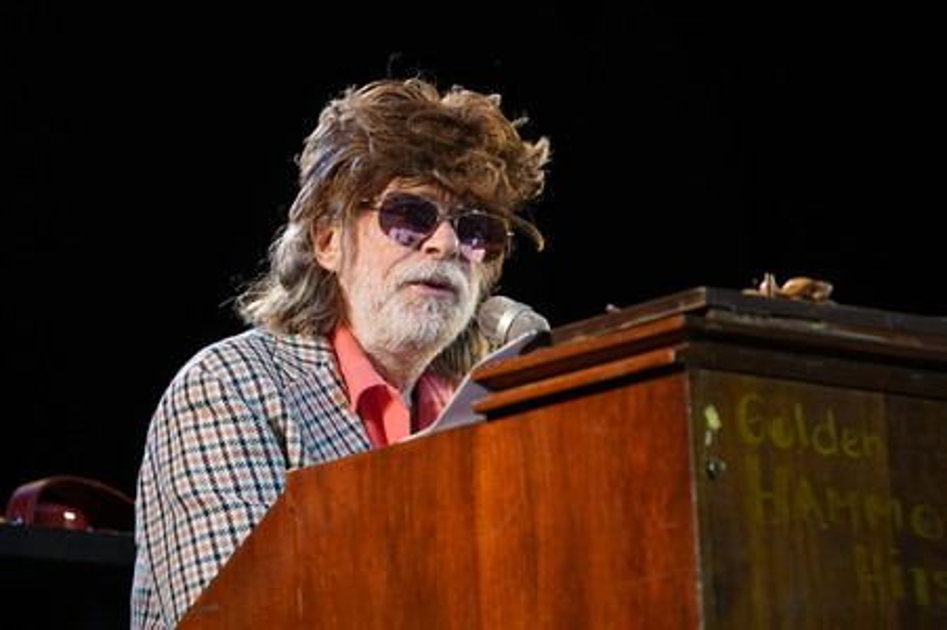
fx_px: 8517
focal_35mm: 324
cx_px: 474
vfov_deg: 4.2
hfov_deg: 6.4
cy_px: 315
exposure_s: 1/200
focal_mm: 324
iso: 2000
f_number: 6.3
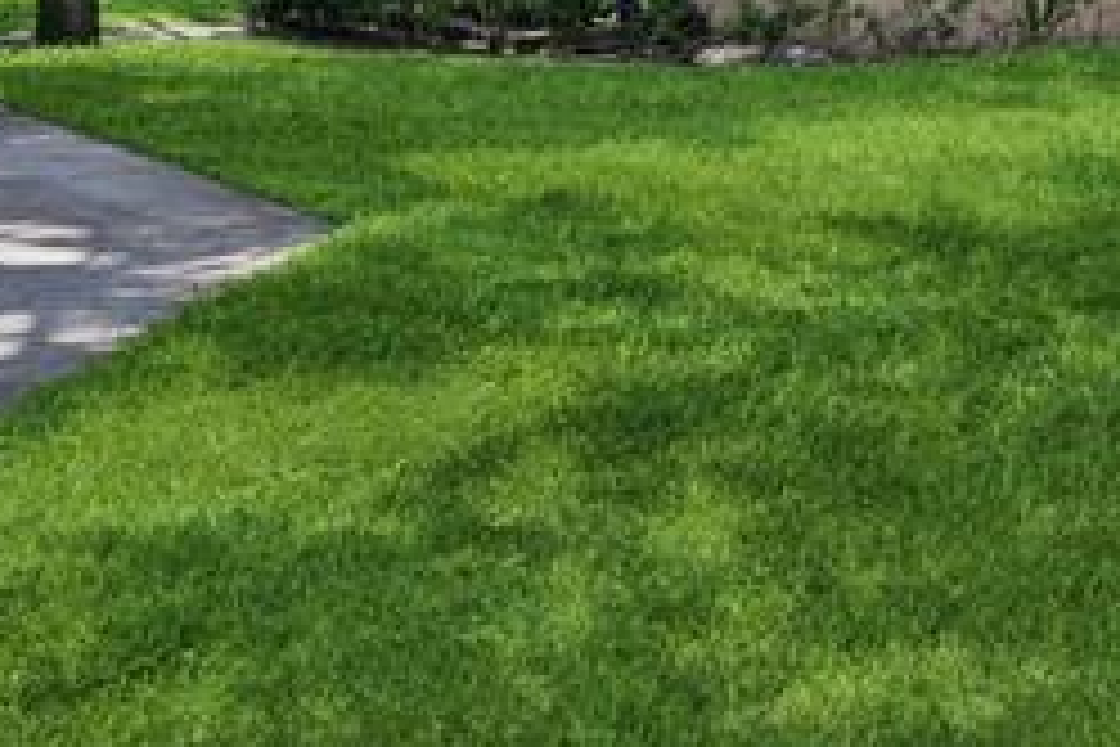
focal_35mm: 77
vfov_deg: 17.0
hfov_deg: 24.0
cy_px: -140
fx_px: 2395
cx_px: 1336
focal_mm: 24
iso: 100
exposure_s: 1/50
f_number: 11
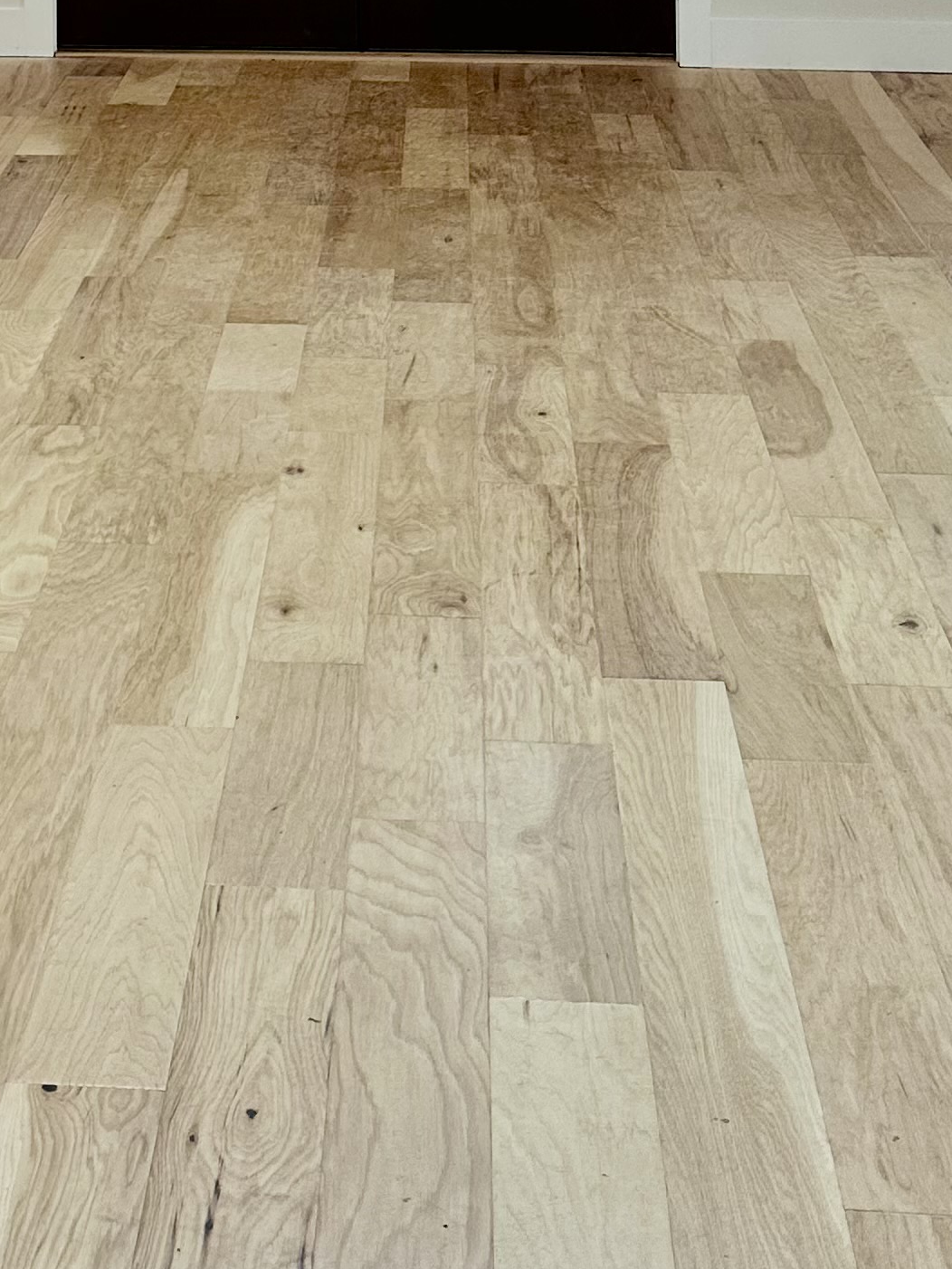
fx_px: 2529
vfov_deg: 24.3
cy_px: -417
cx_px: 195
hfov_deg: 21.1
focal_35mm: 69
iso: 80
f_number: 1.78
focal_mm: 6.86
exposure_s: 1/218
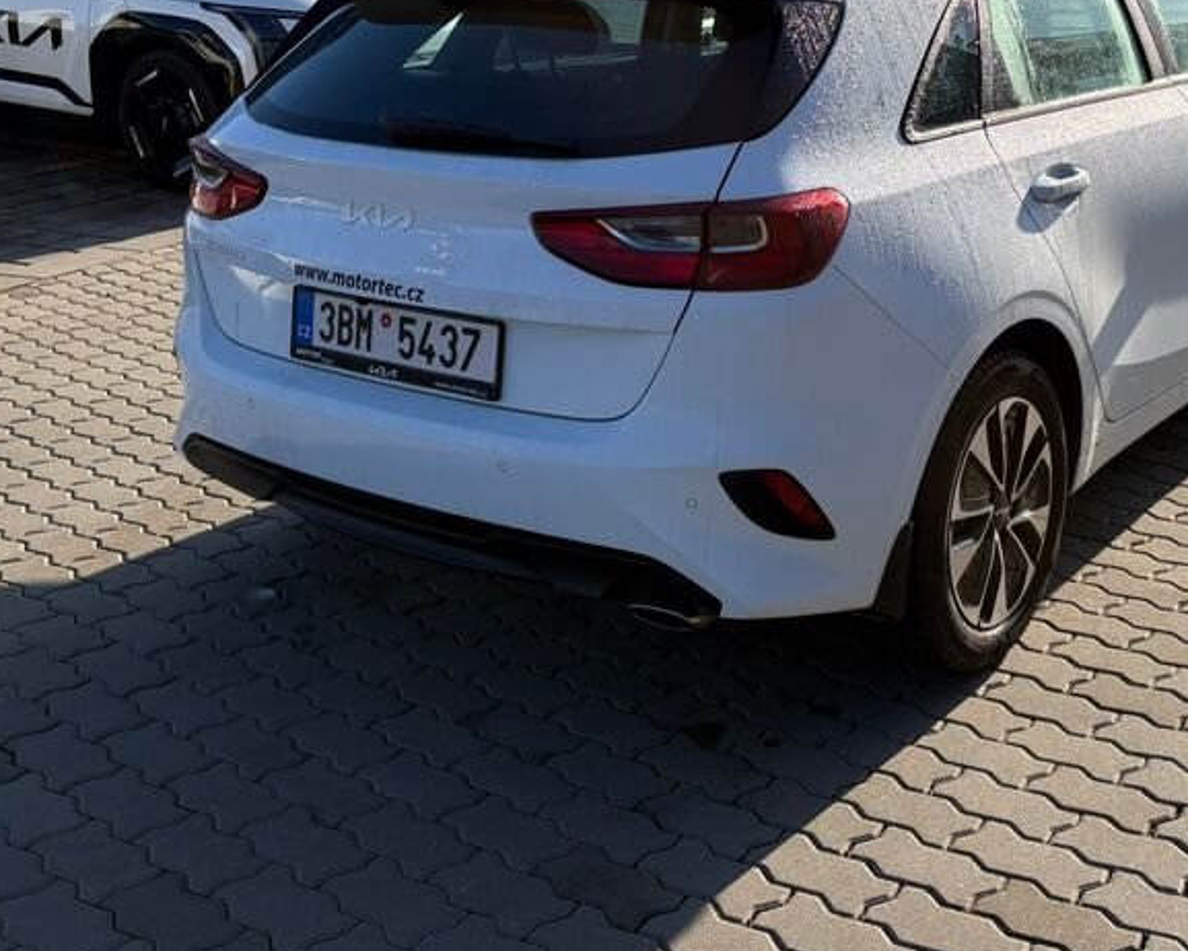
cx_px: 782
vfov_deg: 33.0
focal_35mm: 45
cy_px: 270
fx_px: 1583
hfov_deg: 40.7
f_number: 1.6
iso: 64
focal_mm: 5.96
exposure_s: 1/3831
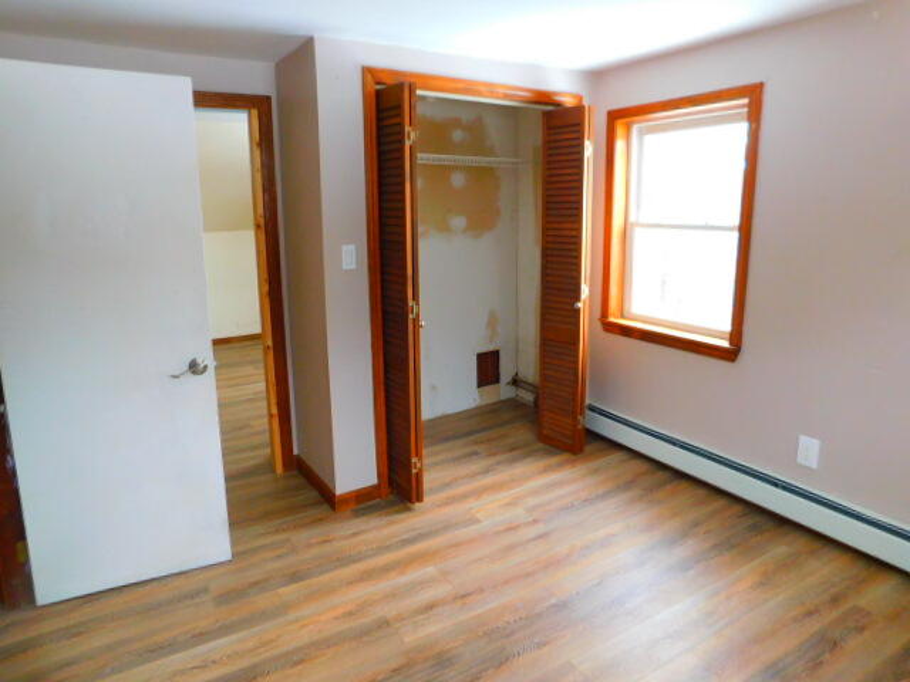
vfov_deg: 58.9
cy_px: 341
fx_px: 605
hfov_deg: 73.9
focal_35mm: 23
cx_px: 455
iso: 220
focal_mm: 4
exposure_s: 1/30
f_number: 3
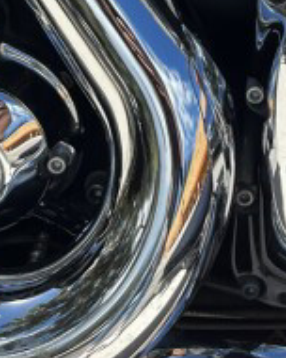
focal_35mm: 107
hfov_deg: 13.4
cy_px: -352
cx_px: 448
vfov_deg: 14.8
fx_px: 1132
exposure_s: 1/1086
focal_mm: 5.1
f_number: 1.6
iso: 50
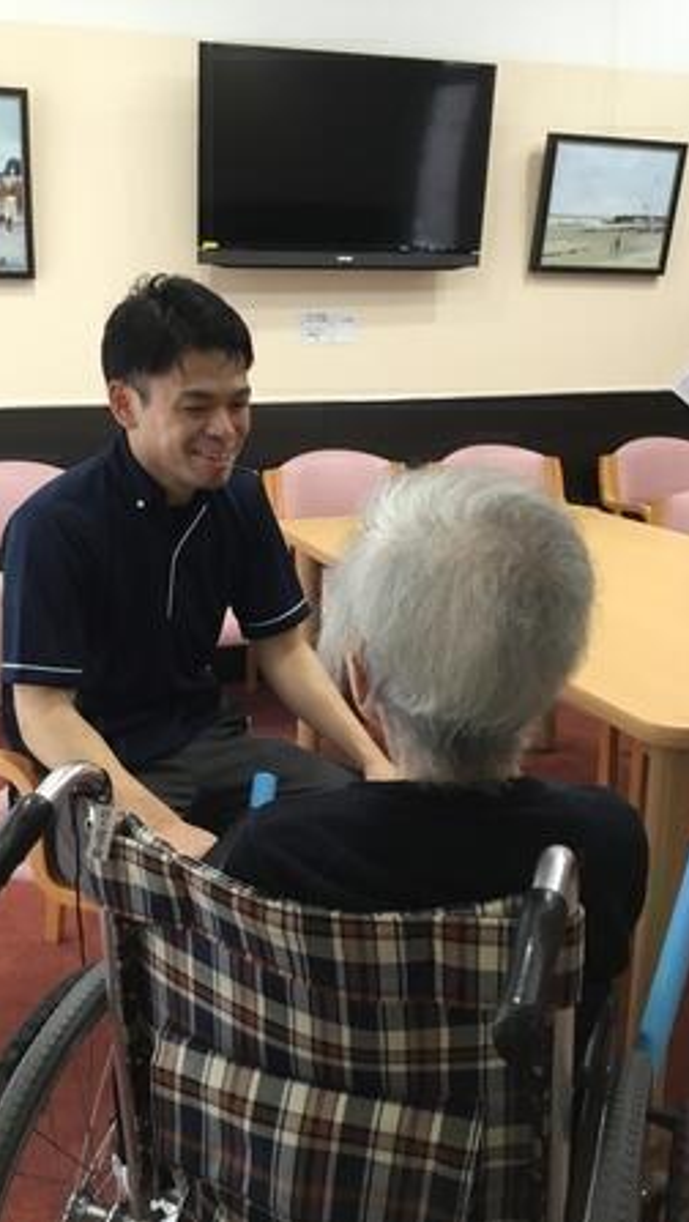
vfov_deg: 58.0
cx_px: 282
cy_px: 610
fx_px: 1102
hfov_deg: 34.6
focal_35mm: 34
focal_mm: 3.3
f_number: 2.4
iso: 160
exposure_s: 1/30
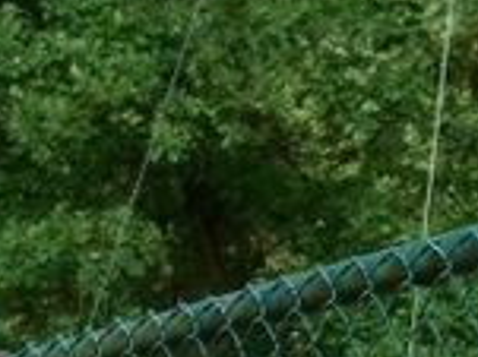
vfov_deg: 3.9
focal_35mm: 378
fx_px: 5216
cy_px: 673
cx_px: -193
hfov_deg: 5.2
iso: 100
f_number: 4
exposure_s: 1/200
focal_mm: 17.1
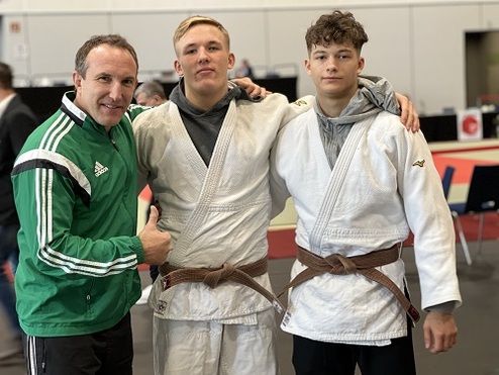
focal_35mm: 77
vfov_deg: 19.2
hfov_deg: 25.3
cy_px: 188
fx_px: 1111
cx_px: 250
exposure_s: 1/40
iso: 320
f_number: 2.8
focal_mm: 9
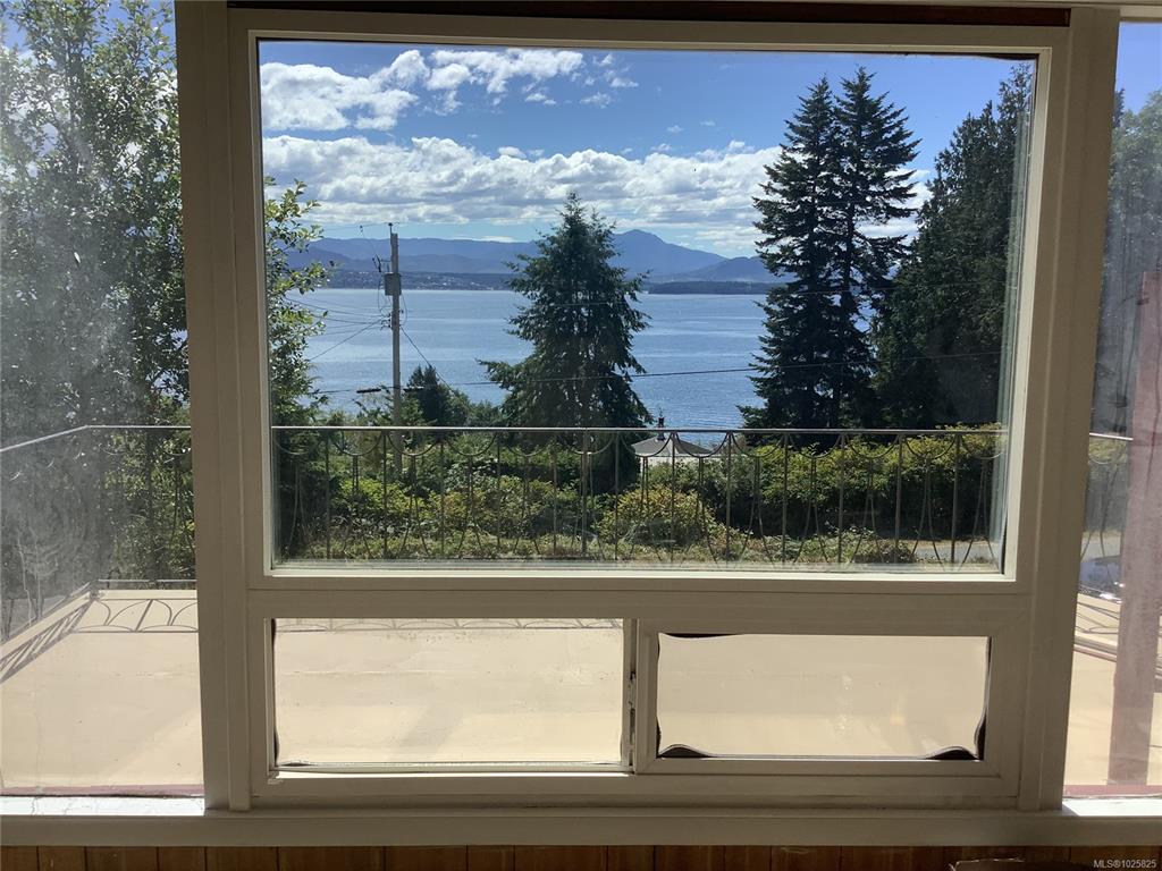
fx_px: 1041
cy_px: 436
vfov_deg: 45.4
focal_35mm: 31
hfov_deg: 58.4
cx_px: 581
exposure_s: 1/1567
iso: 25
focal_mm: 3.3
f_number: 2.4
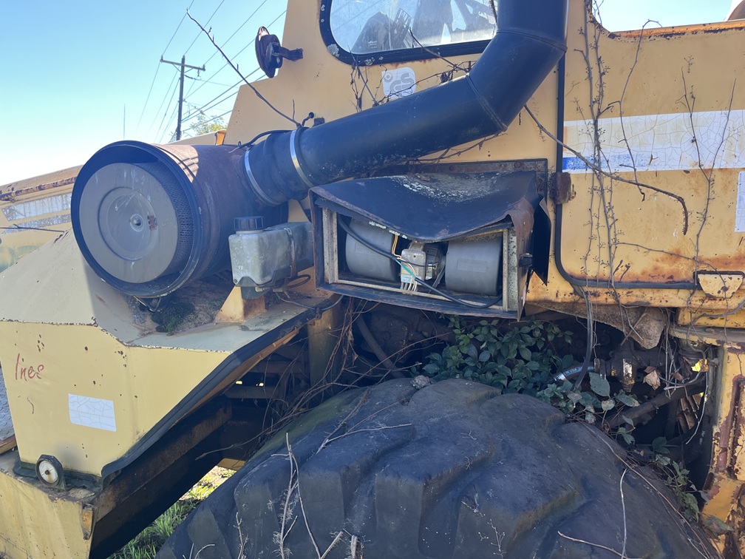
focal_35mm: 26
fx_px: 560
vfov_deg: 53.1
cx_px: 372
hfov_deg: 67.3
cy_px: 280
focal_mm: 5.1
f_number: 1.6
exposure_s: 1/350
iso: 50
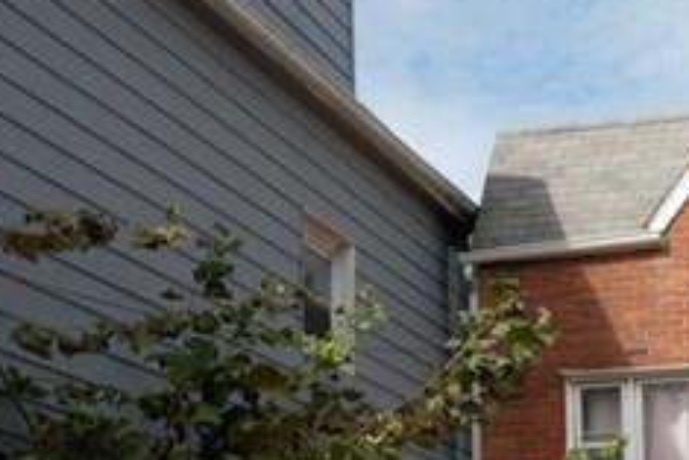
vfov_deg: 14.8
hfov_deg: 21.8
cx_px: 683
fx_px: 1723
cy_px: 513
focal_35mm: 90
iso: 200
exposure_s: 1/640
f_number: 5.6
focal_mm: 22
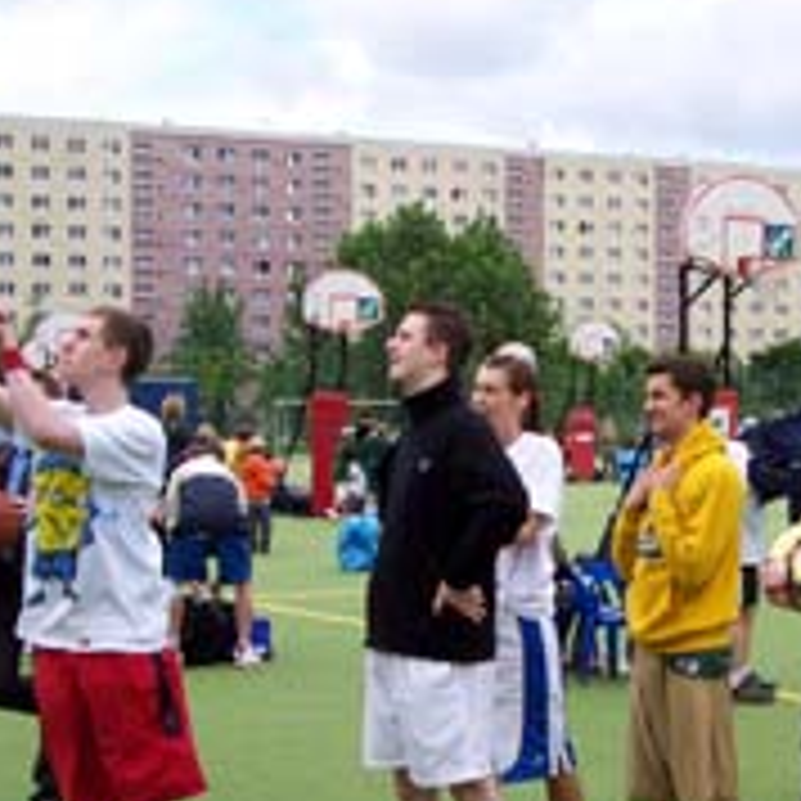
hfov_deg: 20.1
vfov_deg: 20.2
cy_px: 621
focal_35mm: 85
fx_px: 2225
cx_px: 670
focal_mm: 8
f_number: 4.8
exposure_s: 1/350
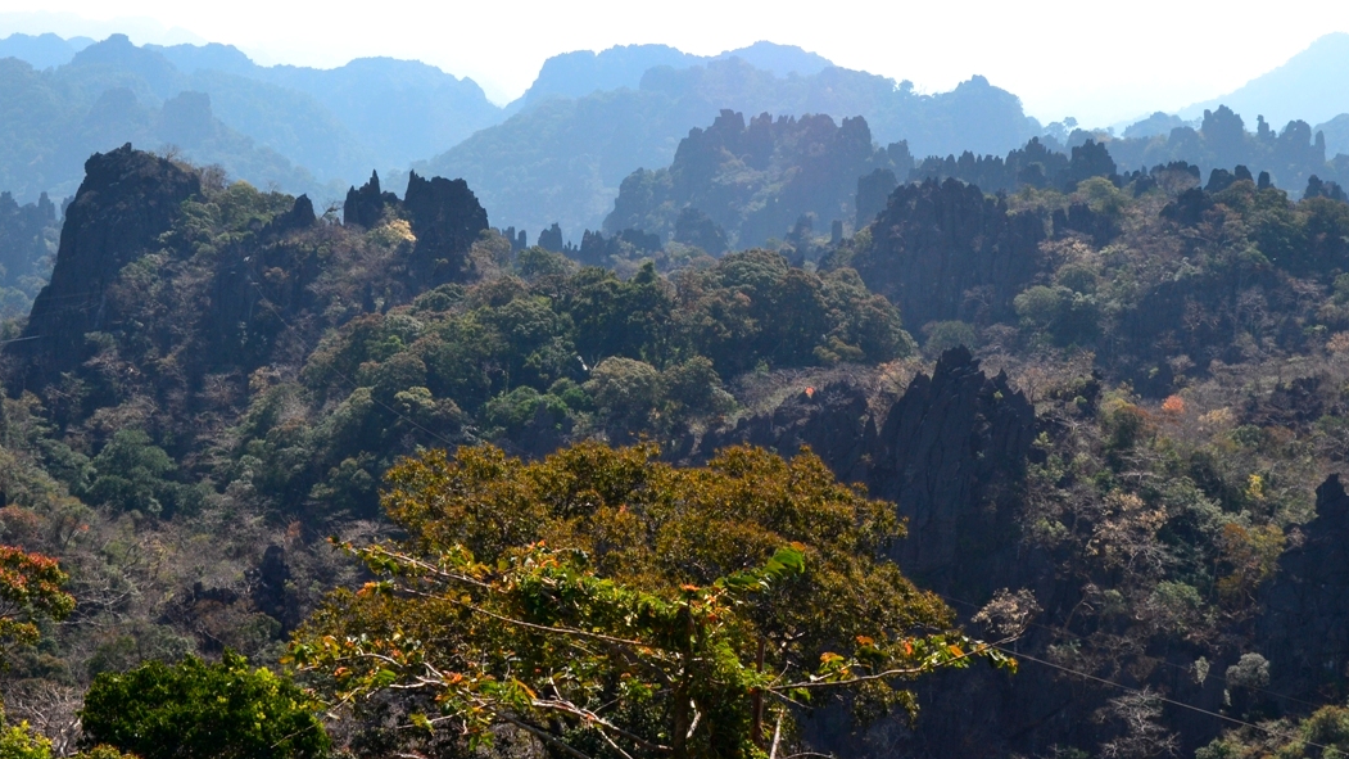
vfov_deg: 20.8
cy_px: 278
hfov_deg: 36.2
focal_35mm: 58
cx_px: 707
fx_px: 2061
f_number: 11
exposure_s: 1/500
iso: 400
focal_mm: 31
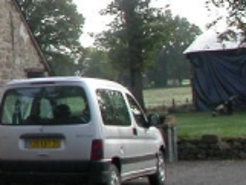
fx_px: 1294
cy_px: -41
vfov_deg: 8.1
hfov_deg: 10.0
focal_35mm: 182
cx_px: -258
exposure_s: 1/151
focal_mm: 8.9
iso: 100
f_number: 4.9
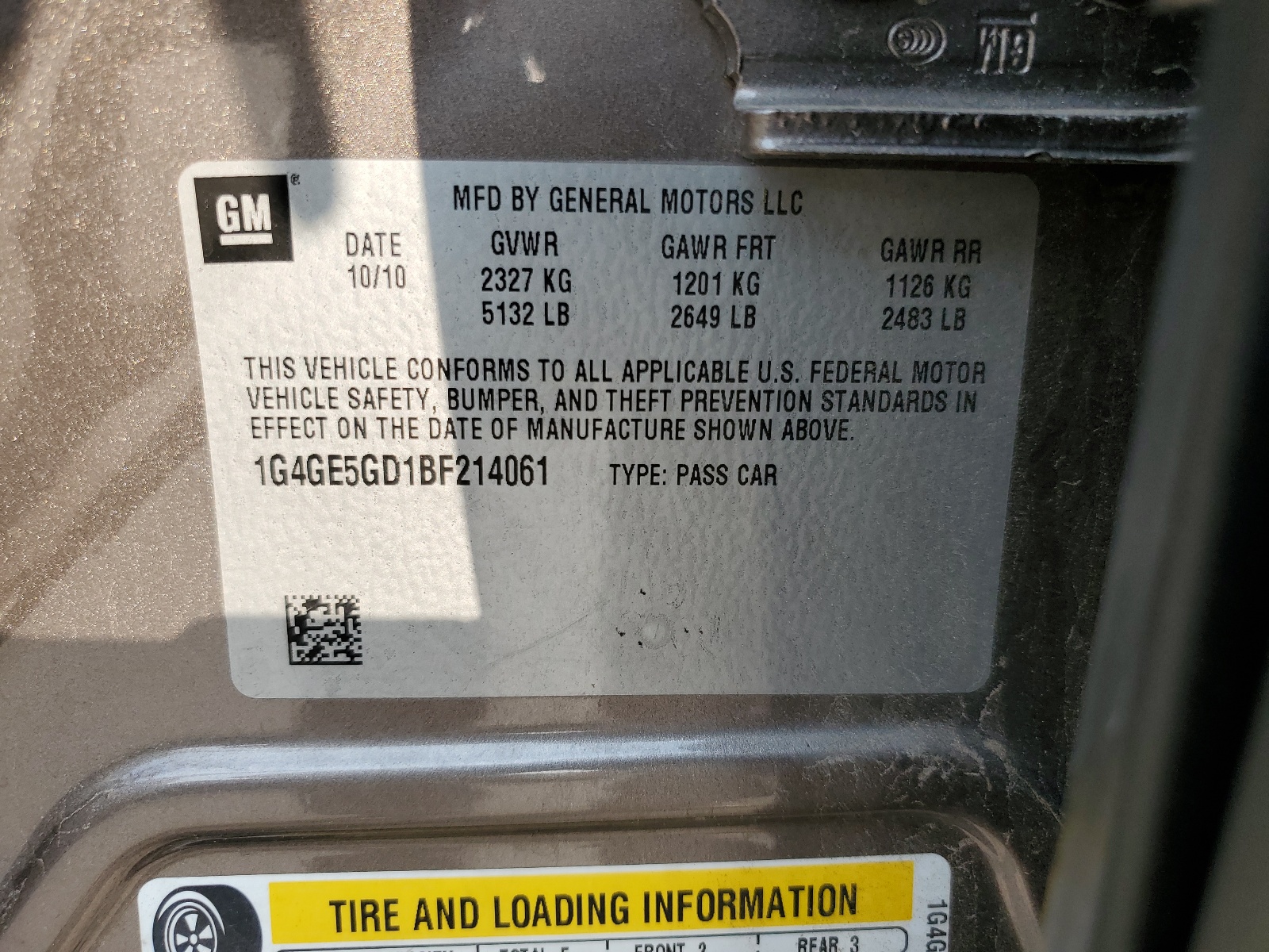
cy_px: 476
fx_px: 953
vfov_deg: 53.1
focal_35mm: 26
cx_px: 634
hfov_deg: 67.3
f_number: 1.5
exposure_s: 1/455
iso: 50
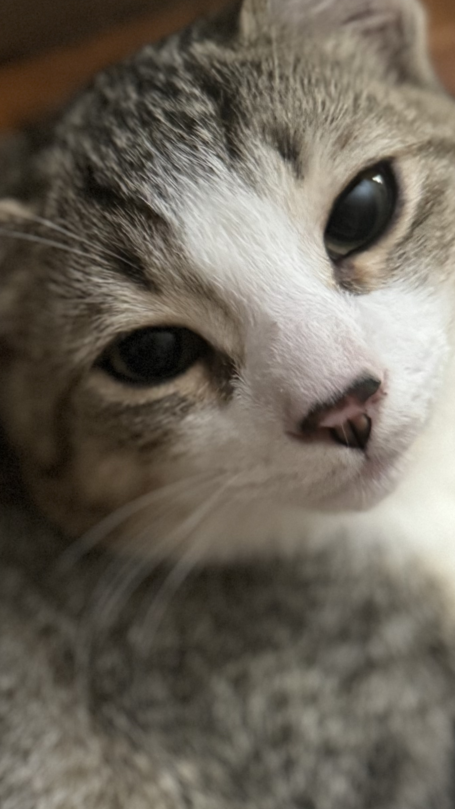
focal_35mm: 62
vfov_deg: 32.8
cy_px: 659
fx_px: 1330
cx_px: -31
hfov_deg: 18.7
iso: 1000
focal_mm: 6.76
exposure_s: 1/30
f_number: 1.78
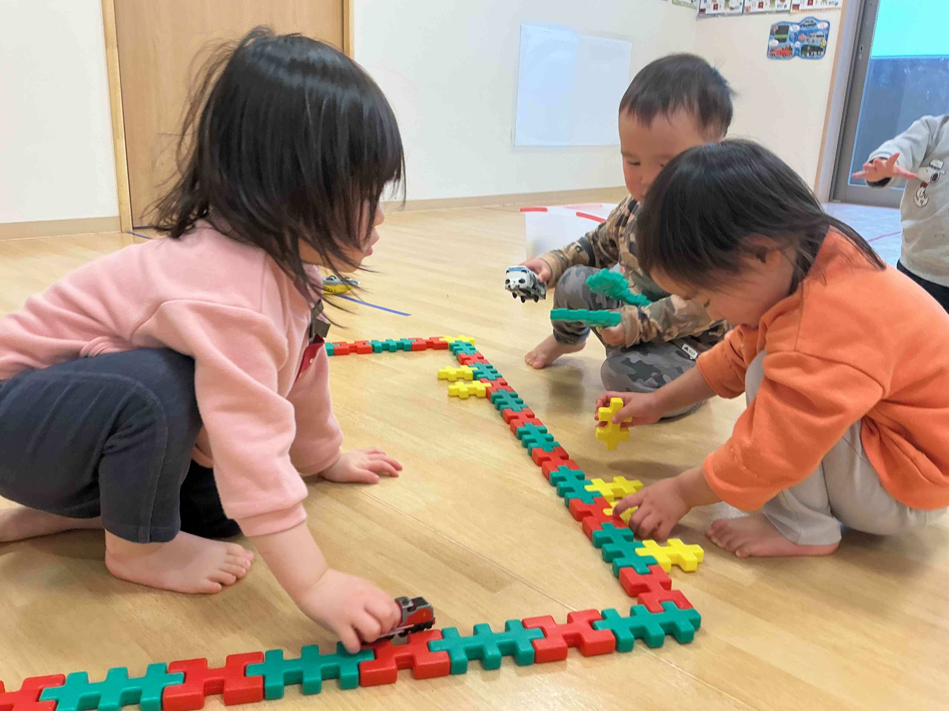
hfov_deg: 61.7
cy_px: 356
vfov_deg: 48.2
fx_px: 795
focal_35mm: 29
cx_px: 474
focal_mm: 3
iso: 40
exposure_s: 1/60
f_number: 1.8
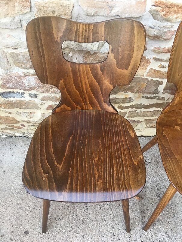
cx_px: 91
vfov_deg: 61.7
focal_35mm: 29
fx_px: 203
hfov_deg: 48.2
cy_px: 121
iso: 40
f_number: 2.2
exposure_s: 1/33
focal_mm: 4.15
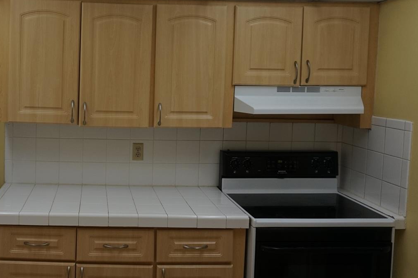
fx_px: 441
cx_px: 103
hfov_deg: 48.7
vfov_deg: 34.8
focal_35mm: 38
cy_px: 105
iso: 320
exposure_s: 1/160
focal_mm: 16
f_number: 4
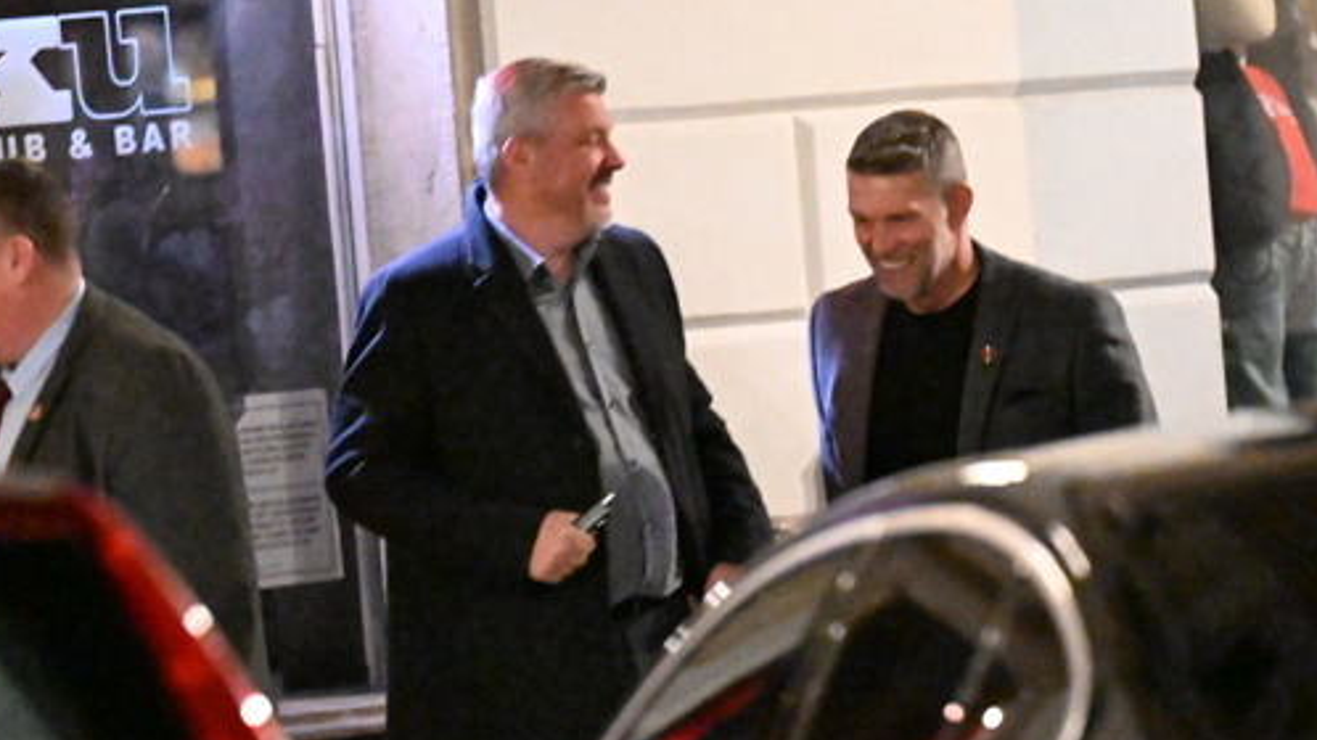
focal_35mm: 435
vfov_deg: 2.8
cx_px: 709
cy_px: 513
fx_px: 15189
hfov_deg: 5.0
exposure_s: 1/125
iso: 32000
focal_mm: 200
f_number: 2.8
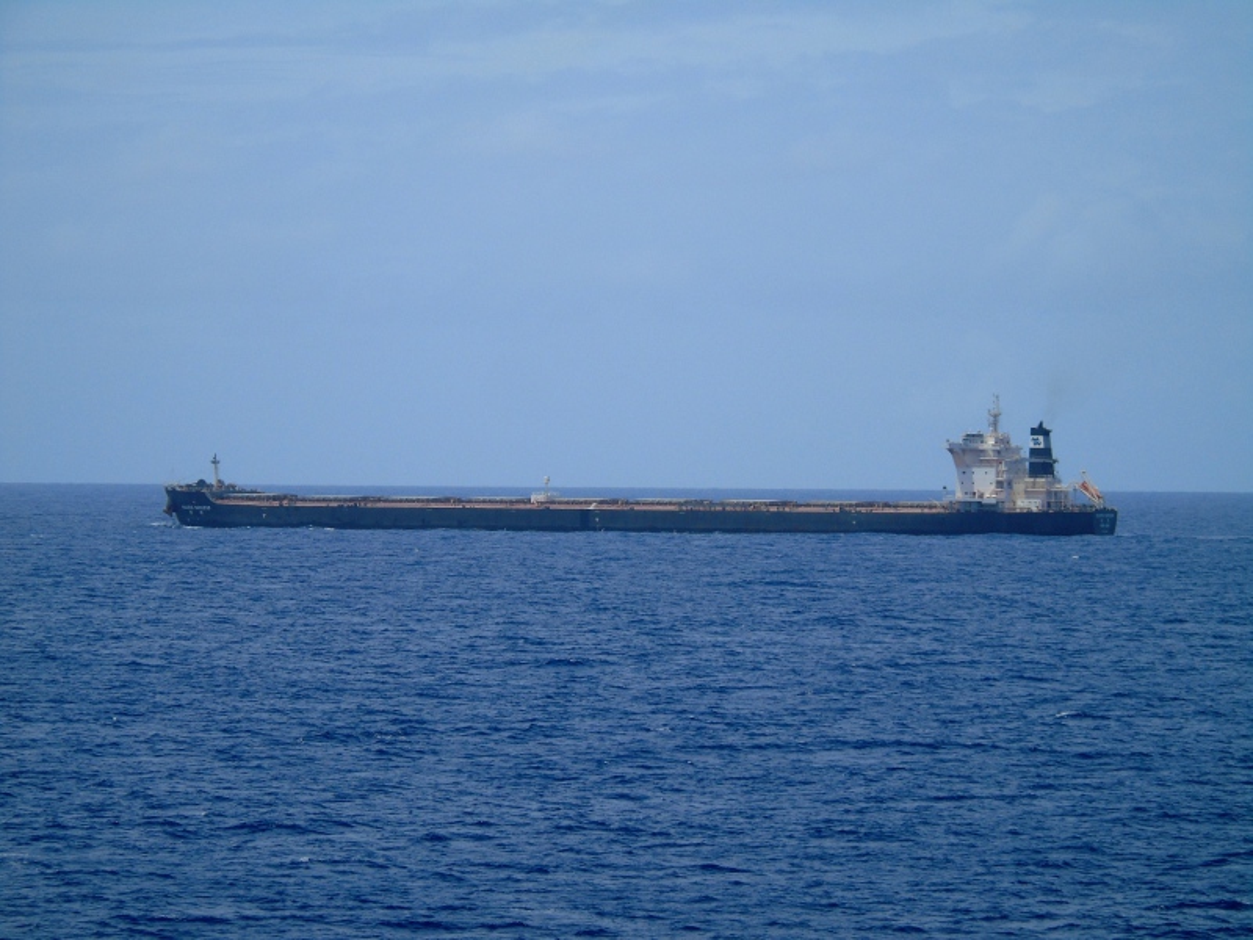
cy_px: 470
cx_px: 626
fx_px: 10063
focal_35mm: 278
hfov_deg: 7.1
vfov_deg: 5.3
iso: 80
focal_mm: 50
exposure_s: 1/800
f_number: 4.9
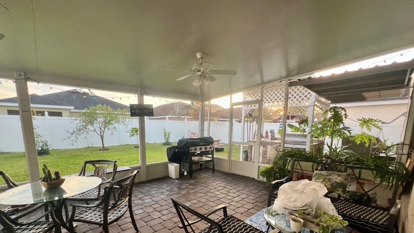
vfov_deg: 68.8
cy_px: 152
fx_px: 165
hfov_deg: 102.9
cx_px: 196
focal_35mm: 15
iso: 100
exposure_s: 1/99
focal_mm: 1.57
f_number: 1.8
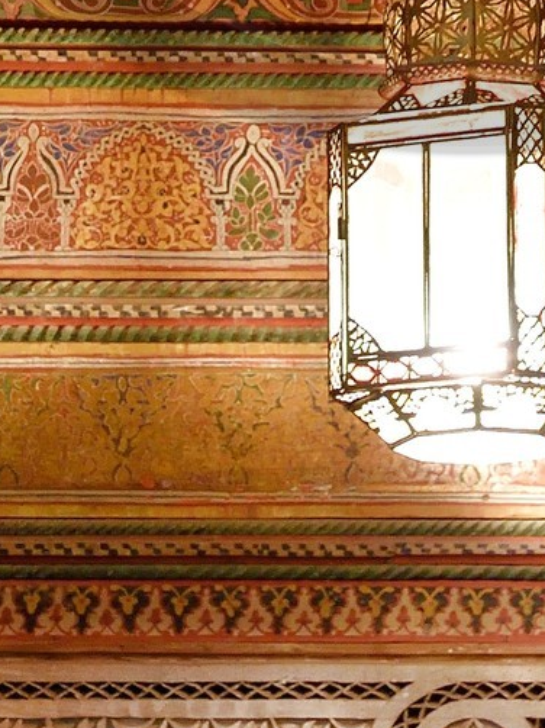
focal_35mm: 322
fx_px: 6765
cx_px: 467
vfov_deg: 6.1
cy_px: -526
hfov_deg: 4.6
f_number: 5.6
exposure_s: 1/20
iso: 1600
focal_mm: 70
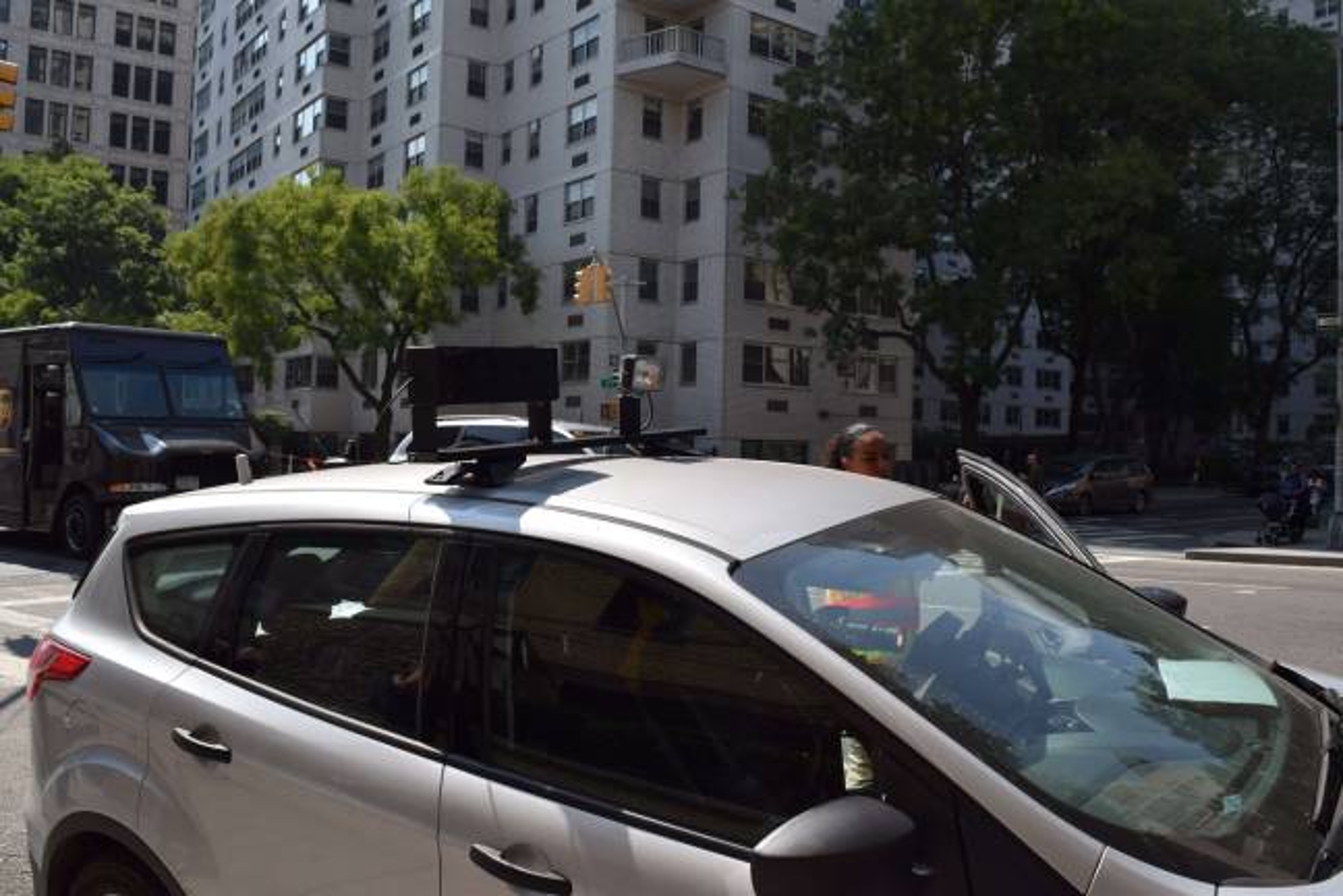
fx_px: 1119
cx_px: 672
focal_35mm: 30
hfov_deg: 61.9
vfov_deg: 43.6
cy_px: 448
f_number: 10
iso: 200
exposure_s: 1/400
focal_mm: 20
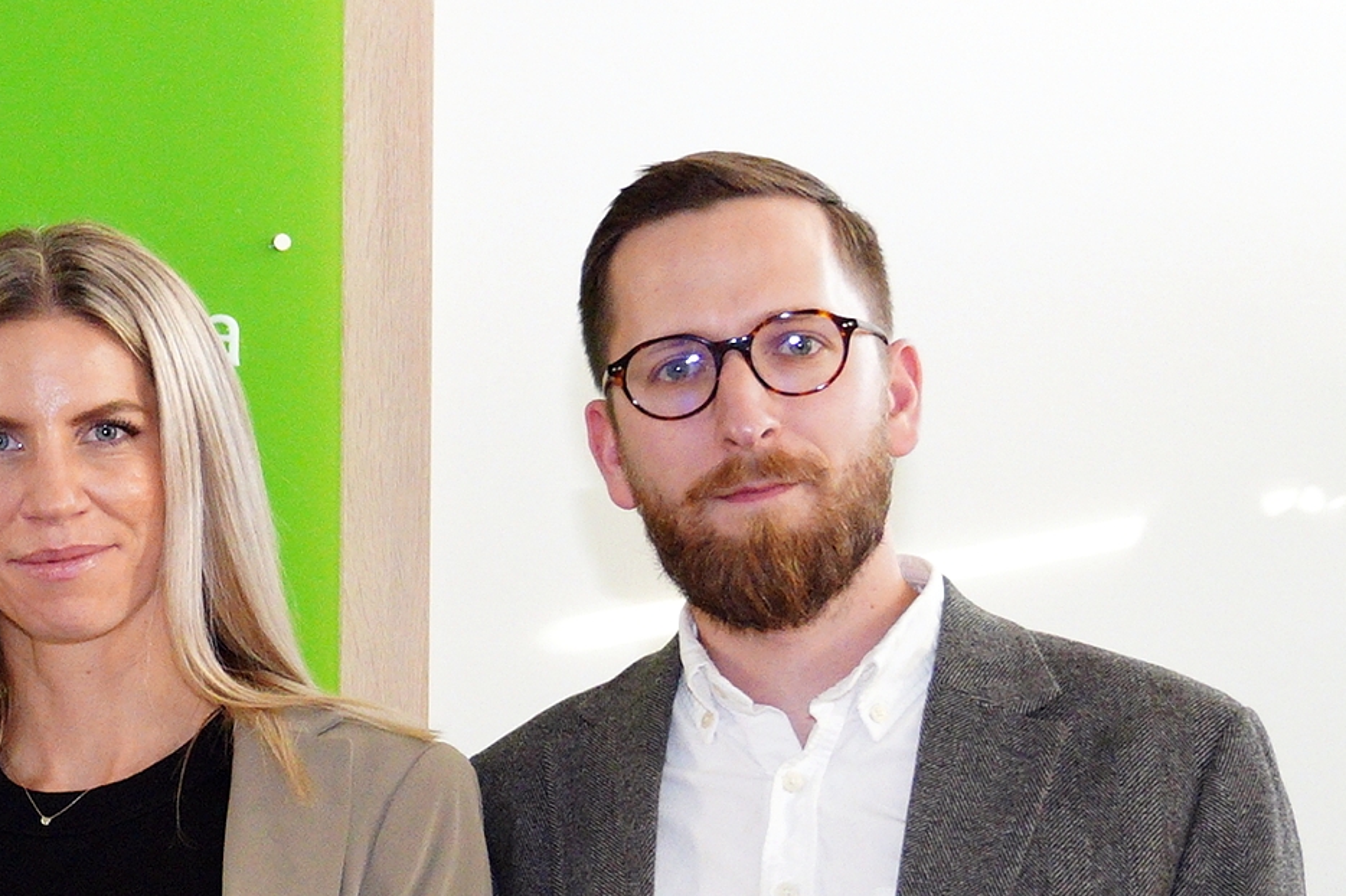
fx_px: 3962
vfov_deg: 12.8
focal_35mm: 106
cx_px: -755
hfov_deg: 17.1
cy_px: 817
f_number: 4
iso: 3200
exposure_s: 1/250
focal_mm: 33
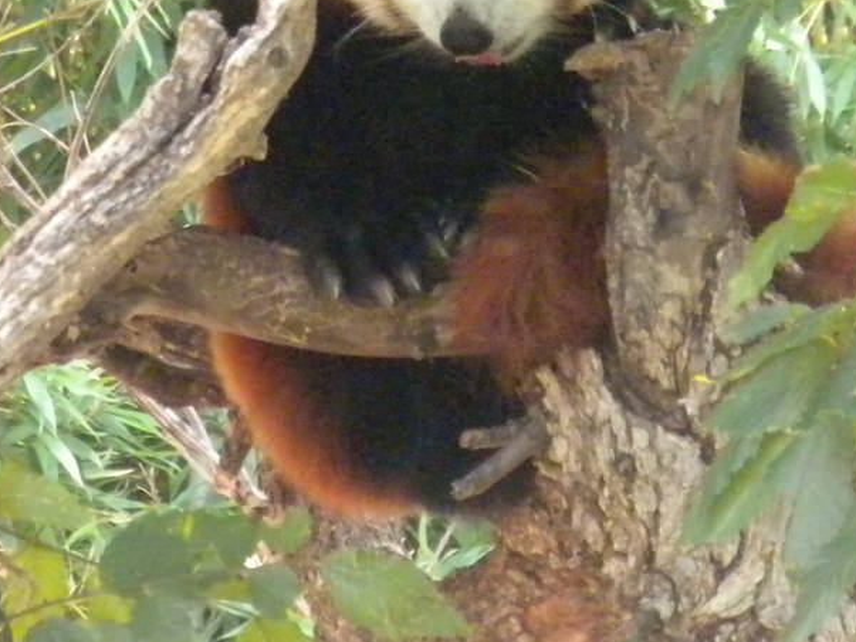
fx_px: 15625
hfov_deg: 3.1
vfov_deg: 2.4
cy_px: 62
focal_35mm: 632
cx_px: 126
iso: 800
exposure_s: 1/210
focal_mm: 42.1
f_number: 5.2
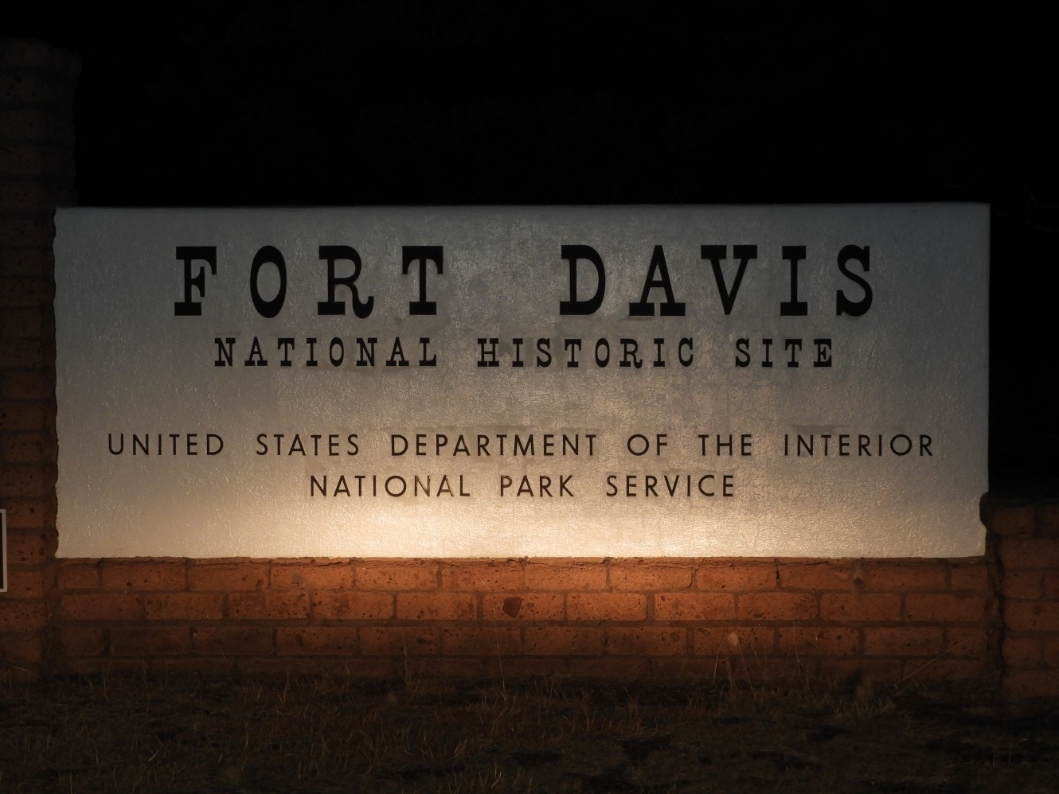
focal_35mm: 92
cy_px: 395
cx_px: 514
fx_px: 2815
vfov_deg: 16.1
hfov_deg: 21.3
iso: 200
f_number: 4.5
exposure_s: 1/60
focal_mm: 15.2
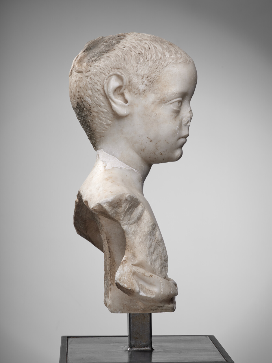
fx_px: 660
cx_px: 136
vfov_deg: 30.7
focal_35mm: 63
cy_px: 182
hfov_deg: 23.3
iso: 100
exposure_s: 1/125
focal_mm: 80
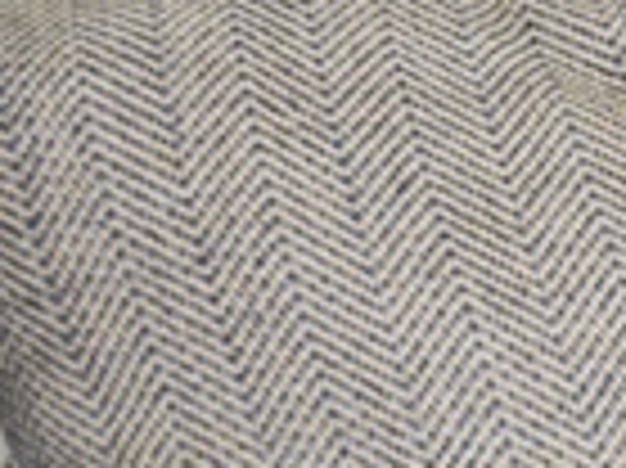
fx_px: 3379
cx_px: 1108
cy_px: 454
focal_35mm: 187
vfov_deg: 7.9
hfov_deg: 10.0
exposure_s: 1/40
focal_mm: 30
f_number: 4.5
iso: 800
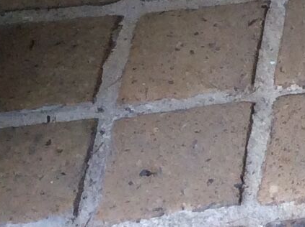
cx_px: 844
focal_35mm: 196
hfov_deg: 8.7
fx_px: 1725
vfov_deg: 6.9
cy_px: -402
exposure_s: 1/100
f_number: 2.4
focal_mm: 3.3
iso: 50
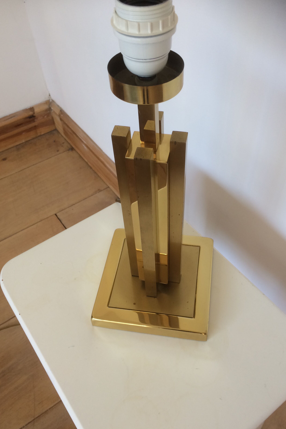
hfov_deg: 42.3
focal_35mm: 31
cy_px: 216
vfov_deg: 60.3
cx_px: 153
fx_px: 369
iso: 40
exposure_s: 1/33
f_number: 2.2
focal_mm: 4.15
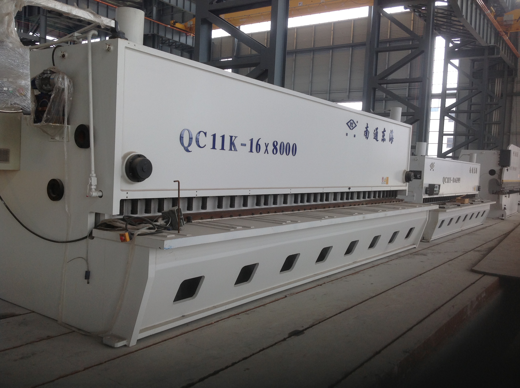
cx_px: 260
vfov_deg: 40.6
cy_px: 194
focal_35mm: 35
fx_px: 525
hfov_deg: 52.7
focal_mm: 4.28
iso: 50
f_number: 2.4
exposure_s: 1/206
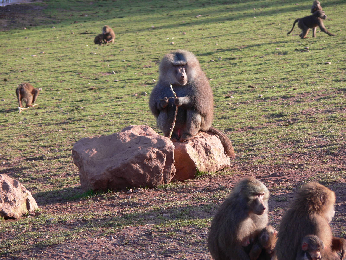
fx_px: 2349
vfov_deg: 6.3
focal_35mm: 235
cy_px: 130
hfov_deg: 8.4
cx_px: 173
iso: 80
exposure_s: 1/125
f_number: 4
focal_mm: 49.8
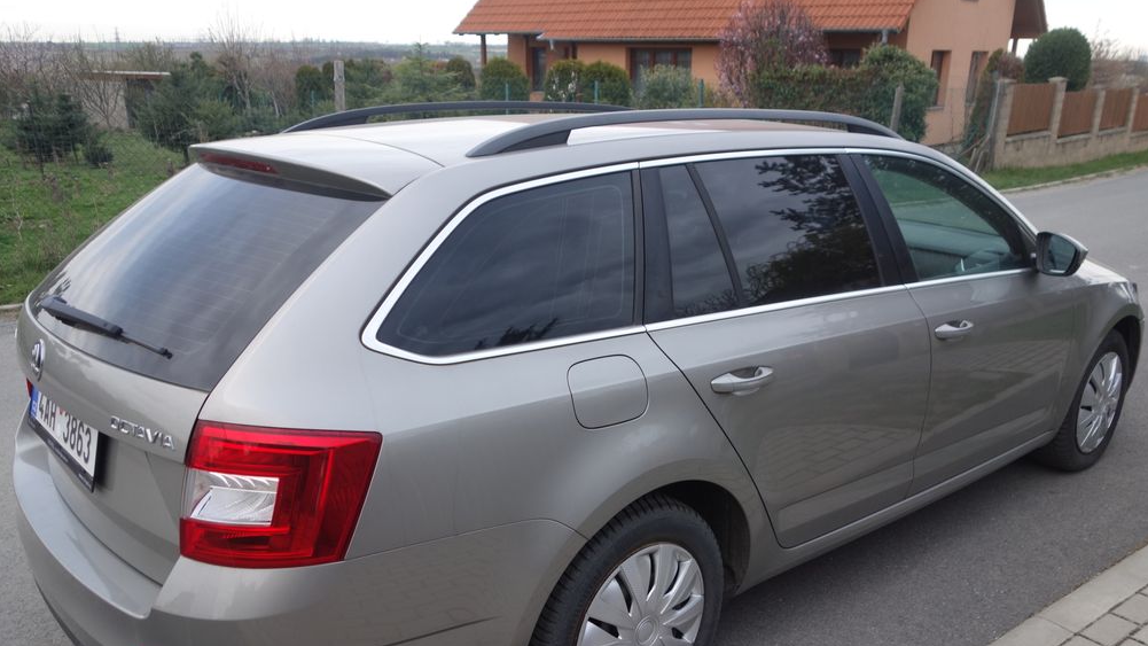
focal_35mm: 30
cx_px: 585
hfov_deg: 64.3
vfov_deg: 38.8
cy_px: 388
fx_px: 913
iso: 125
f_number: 2.8
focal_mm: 10.4
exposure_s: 1/60
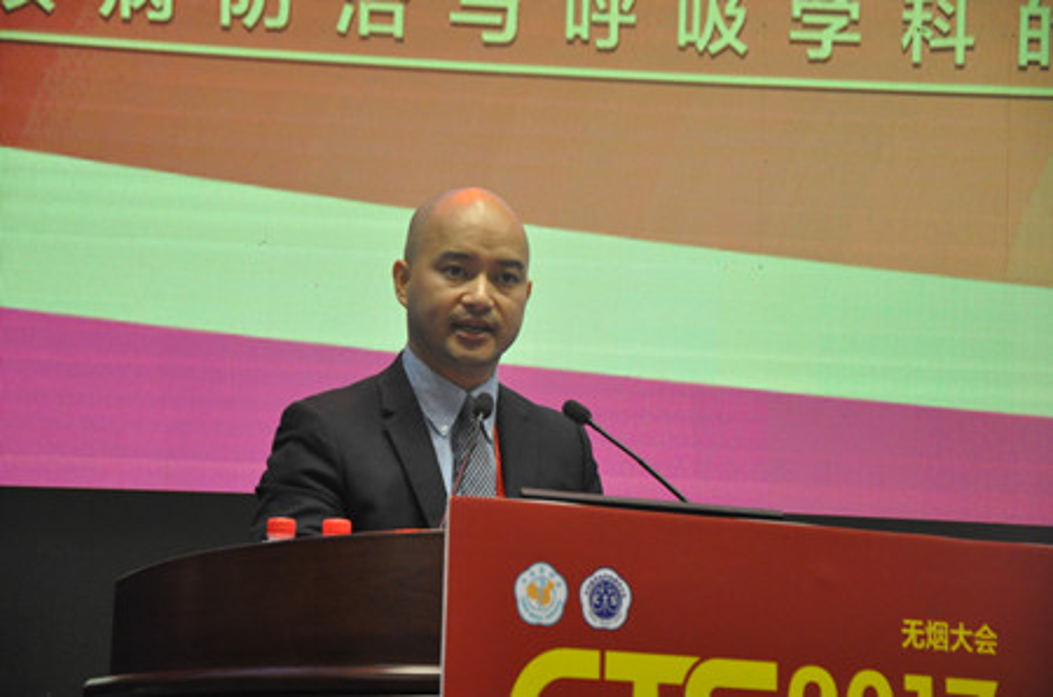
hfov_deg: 15.2
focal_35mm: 135
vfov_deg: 10.1
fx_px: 3940
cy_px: 348
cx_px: 526
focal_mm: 90
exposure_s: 1/100
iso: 1600
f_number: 5.6
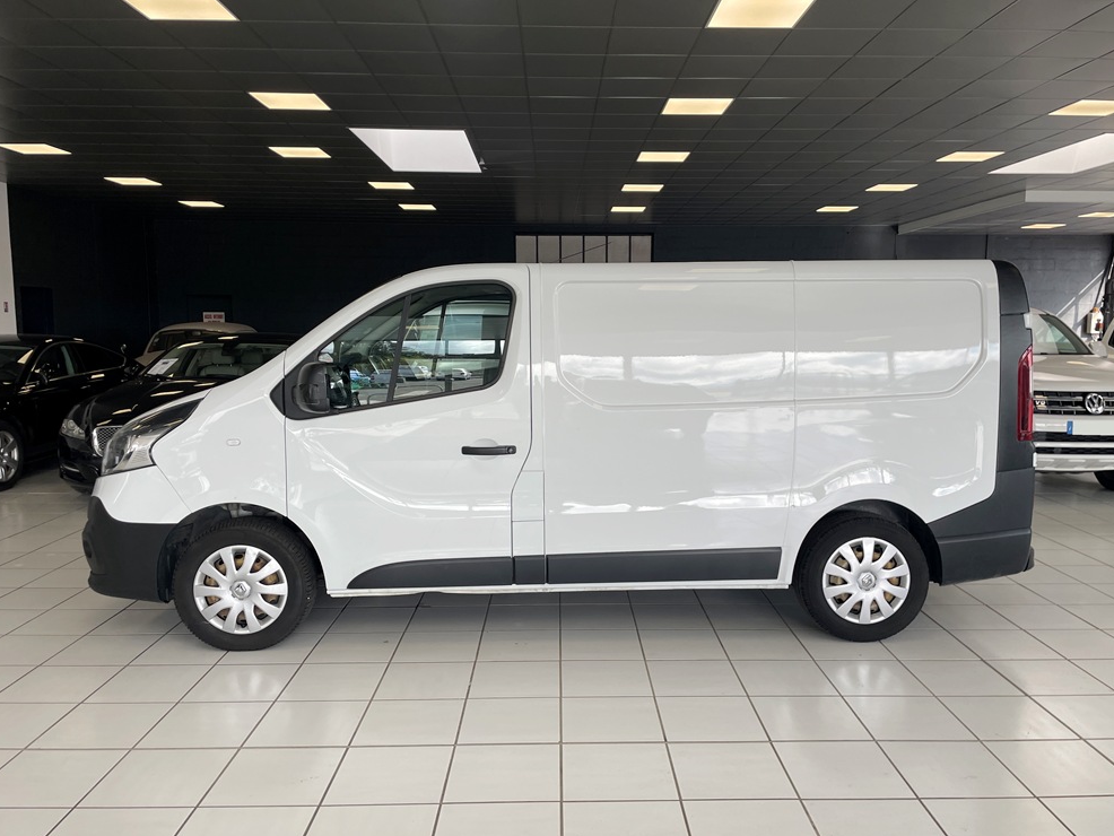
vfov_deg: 51.4
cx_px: 566
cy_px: 416
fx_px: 869
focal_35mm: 27
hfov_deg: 65.3
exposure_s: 1/558
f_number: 1.6
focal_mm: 4.2
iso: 32
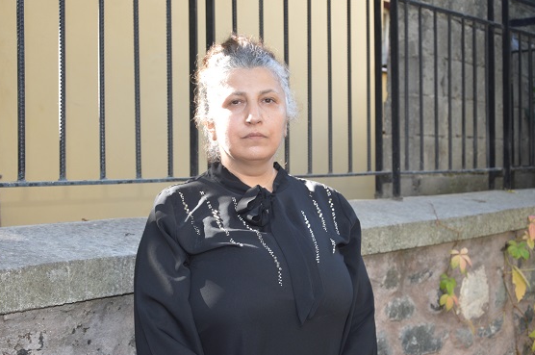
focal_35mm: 55
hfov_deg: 36.3
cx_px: 268
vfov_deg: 24.5
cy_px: 176
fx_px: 816
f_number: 4.2
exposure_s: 1/80
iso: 400
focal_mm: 34
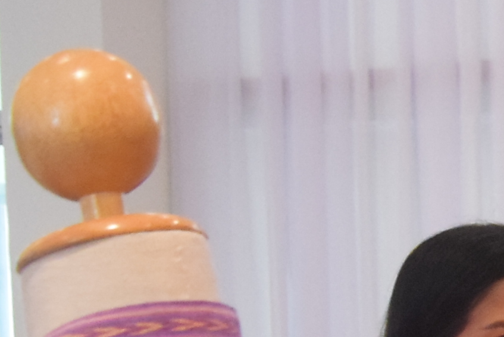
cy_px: 463
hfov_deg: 9.8
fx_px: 2674
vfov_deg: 7.1
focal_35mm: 191
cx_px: 1121
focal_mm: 24
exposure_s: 1/250
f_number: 3.8
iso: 2500
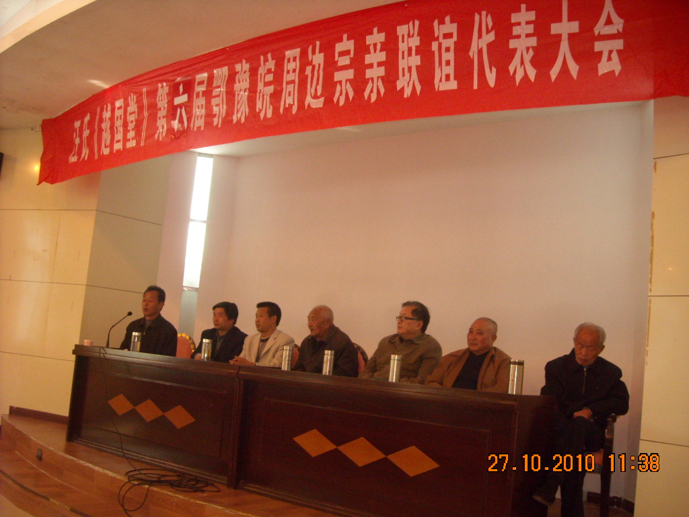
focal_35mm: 35
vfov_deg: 40.7
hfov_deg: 52.6
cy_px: 258
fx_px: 697
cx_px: 344
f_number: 2.8
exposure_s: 1/30
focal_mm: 5.7
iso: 400
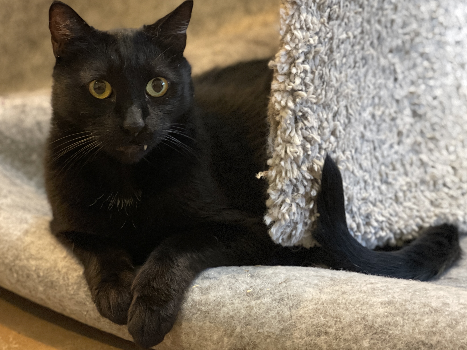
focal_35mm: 79
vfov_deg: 18.7
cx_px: 221
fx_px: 1066
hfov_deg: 24.7
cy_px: 183
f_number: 2.2
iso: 1250
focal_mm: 7.5
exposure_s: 1/15
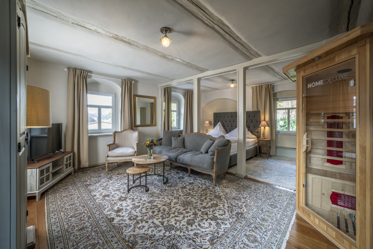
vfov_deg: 81.2
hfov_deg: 104.2
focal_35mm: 14
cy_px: 124
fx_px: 145
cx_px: 186
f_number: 8
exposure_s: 1/6
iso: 100
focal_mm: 14
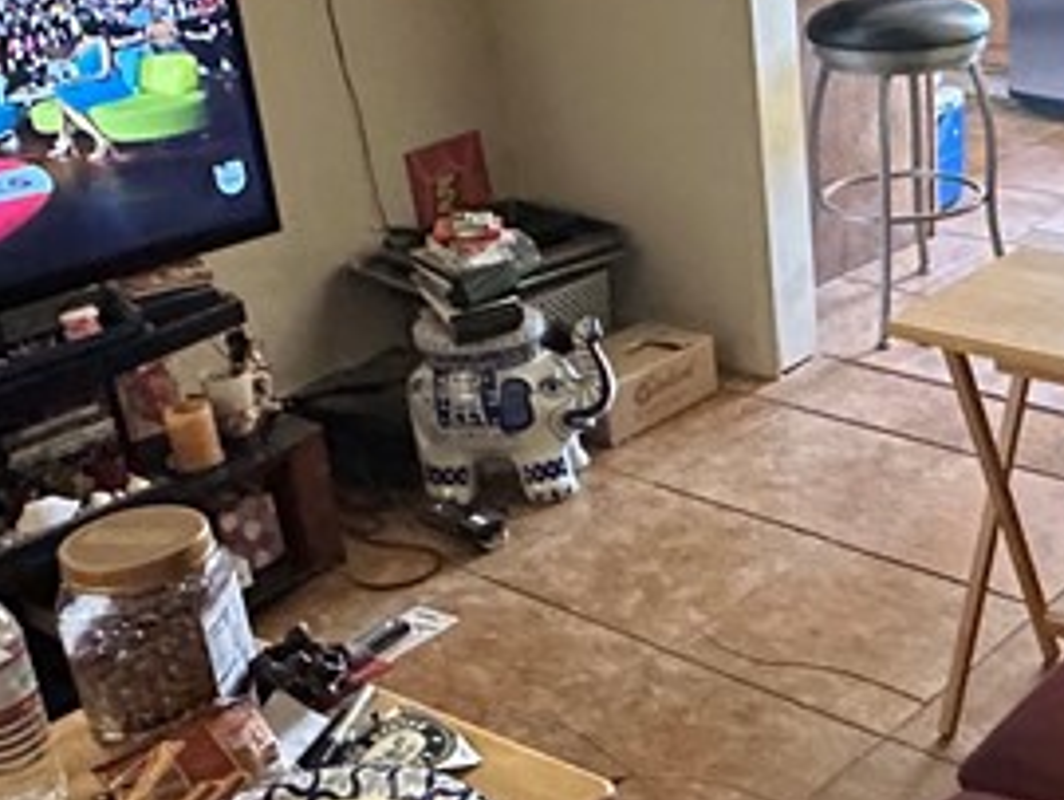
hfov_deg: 35.3
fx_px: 1631
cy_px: 508
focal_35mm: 53
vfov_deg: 27.5
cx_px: 812
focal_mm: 2.22
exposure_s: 1/40
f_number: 2.2
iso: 1000
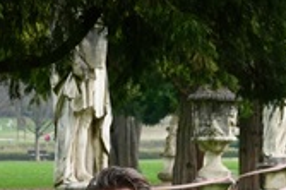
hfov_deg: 4.8
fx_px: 3381
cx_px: 423
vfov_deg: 3.2
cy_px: 329
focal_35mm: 426
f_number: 9
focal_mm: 79
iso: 500
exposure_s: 1/400
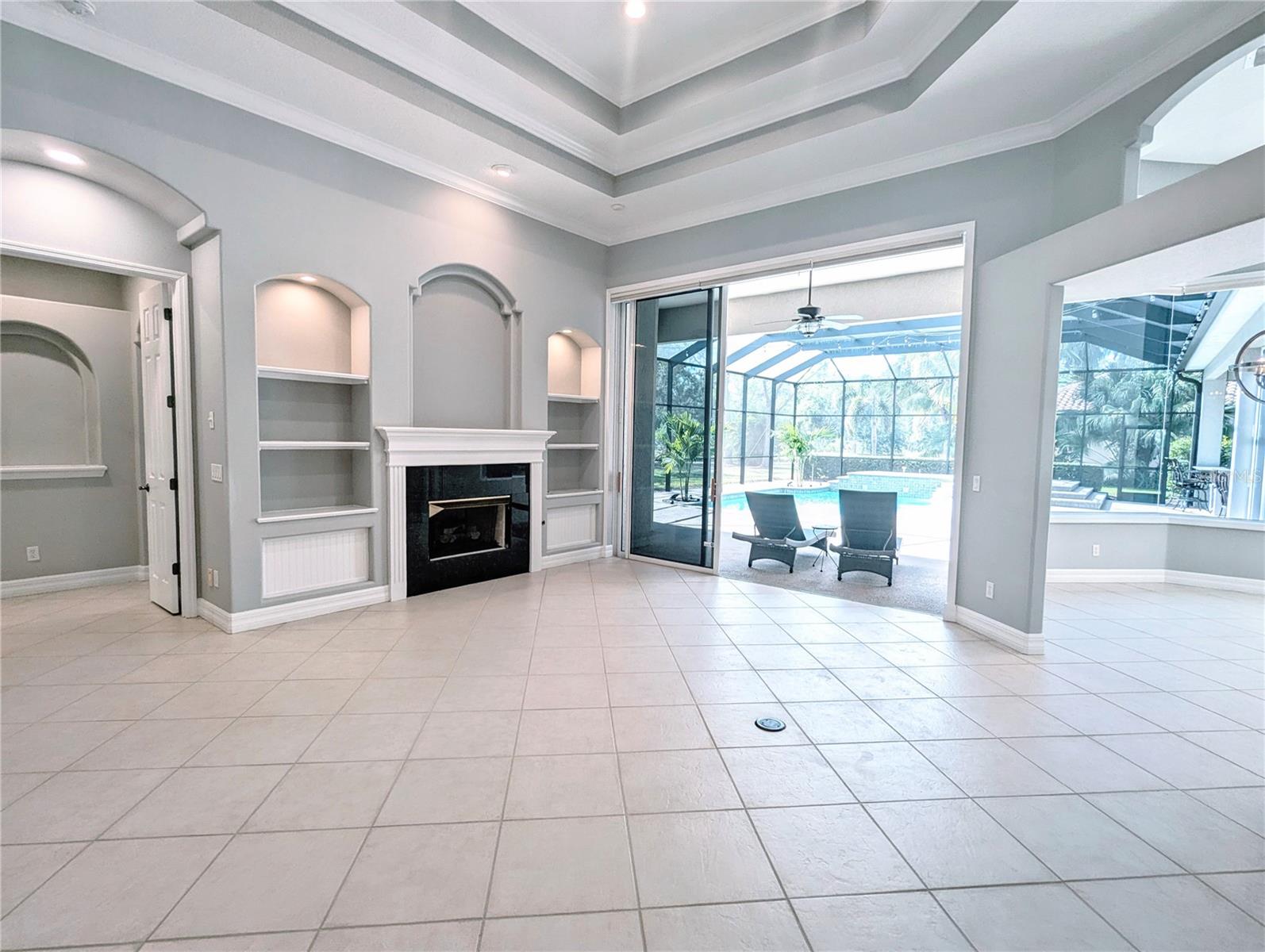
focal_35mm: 16
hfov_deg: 94.4
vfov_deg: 78.2
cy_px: 476
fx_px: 585
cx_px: 632
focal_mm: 2.35
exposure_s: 1/120
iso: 61
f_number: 2.2
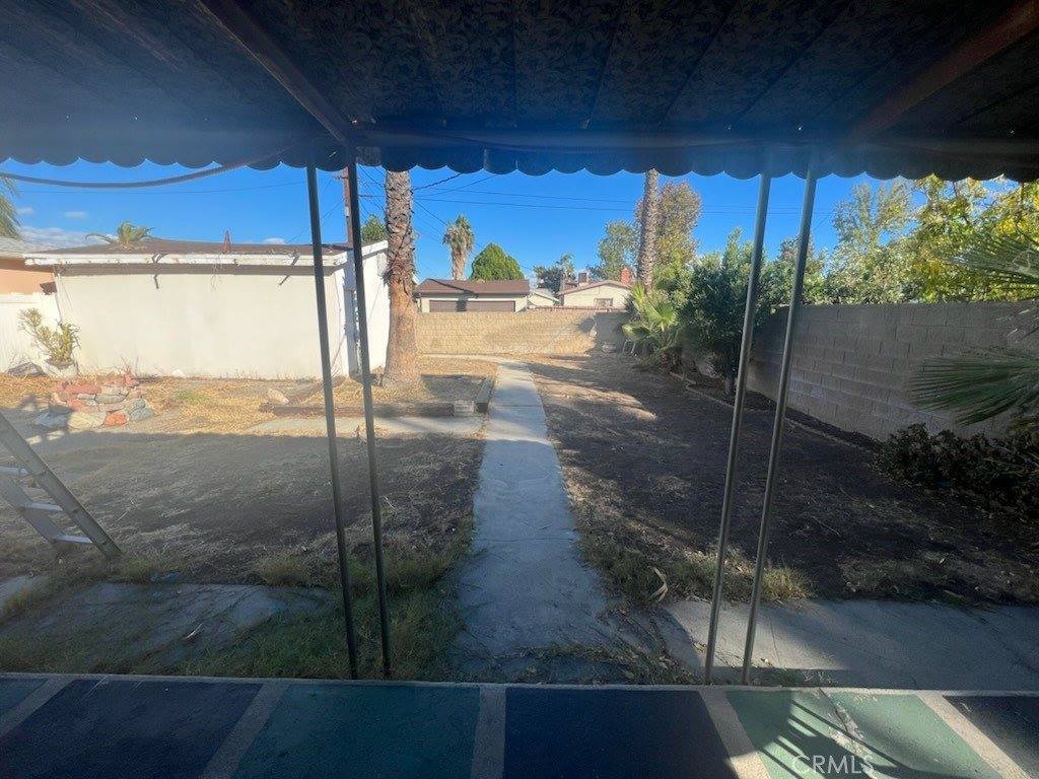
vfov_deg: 89.9
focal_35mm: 13
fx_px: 390
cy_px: 390
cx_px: 520
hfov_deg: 106.2
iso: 32
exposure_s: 1/1248
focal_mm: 1.57
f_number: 1.8
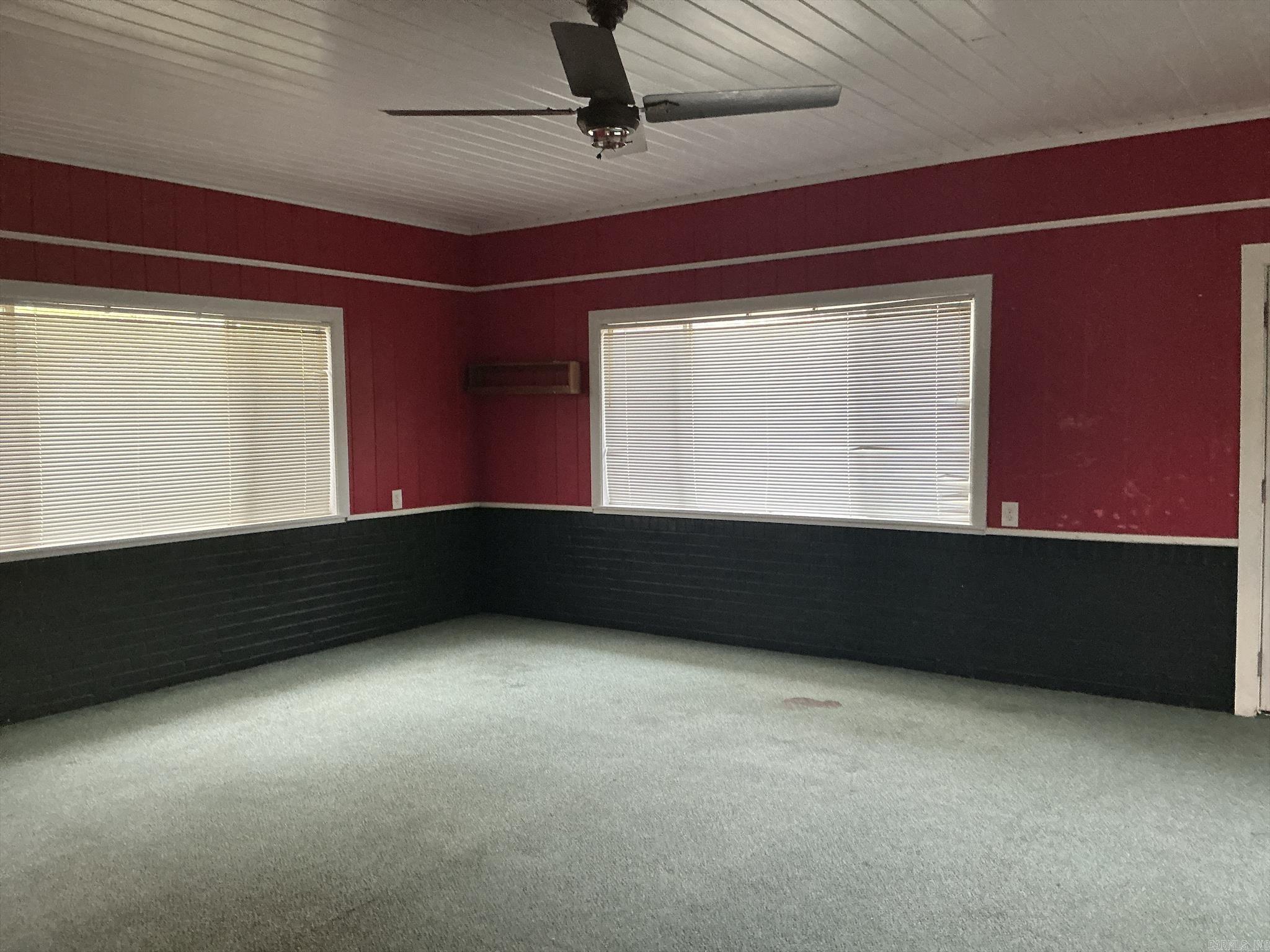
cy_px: 476
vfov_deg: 49.7
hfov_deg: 63.4
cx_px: 635
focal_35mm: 28
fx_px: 1027
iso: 200
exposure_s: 1/60
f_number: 1.8
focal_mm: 3
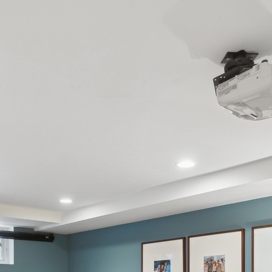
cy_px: 286
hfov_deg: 38.1
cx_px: 104
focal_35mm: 44
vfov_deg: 34.1
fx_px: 391
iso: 200
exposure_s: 1/2.5
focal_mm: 15
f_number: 8
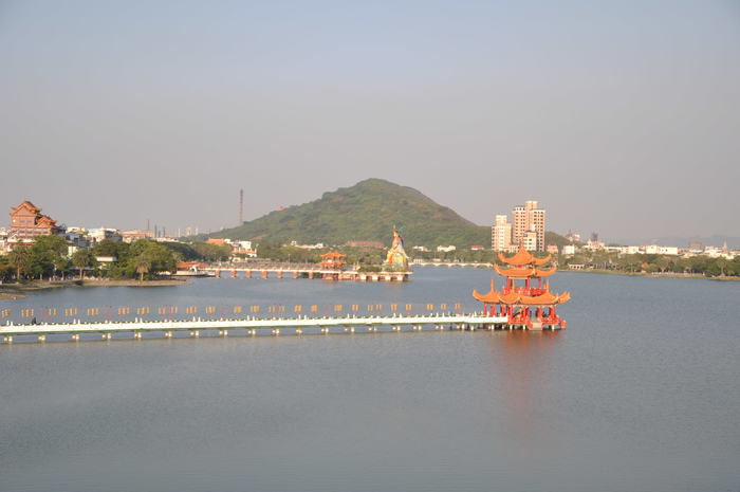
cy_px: 246
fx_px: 1170
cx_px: 370
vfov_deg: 23.7
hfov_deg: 35.1
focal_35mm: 57
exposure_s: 1/500
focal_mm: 38
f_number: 4.5
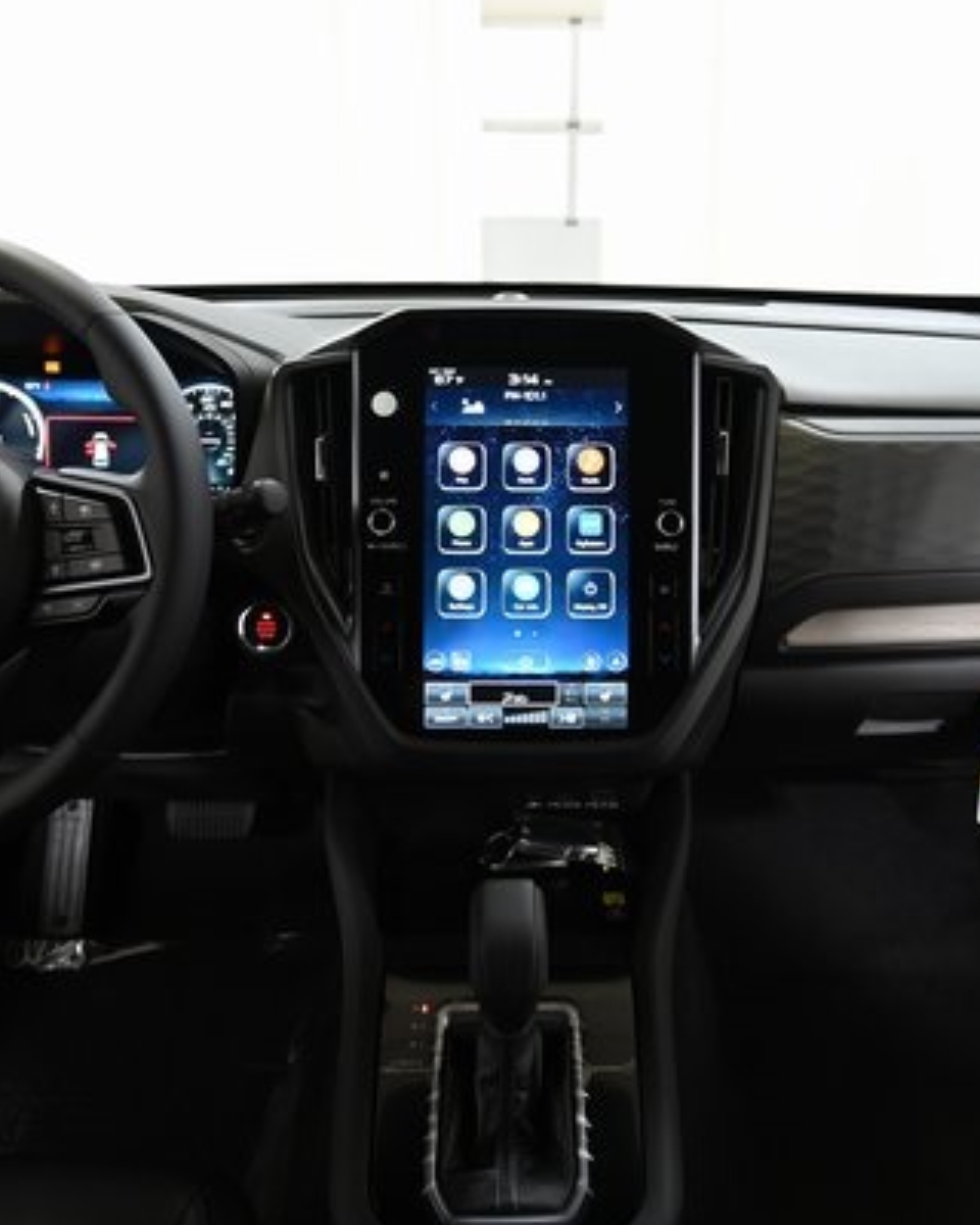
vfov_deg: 70.3
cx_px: 533
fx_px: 870
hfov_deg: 58.7
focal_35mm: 24
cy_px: 588
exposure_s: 1/30
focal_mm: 16
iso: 900
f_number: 4
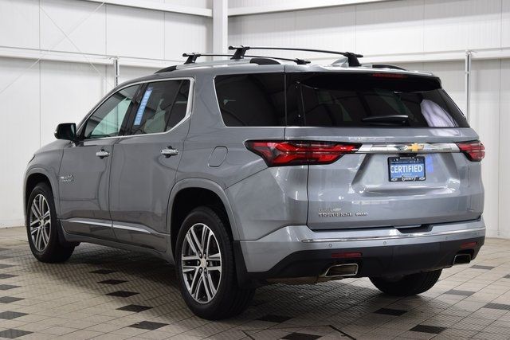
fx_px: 935
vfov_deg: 20.6
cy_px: 170
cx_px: 255
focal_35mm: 66
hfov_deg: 30.5
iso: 400
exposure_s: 1/15
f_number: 6.3
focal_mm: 44
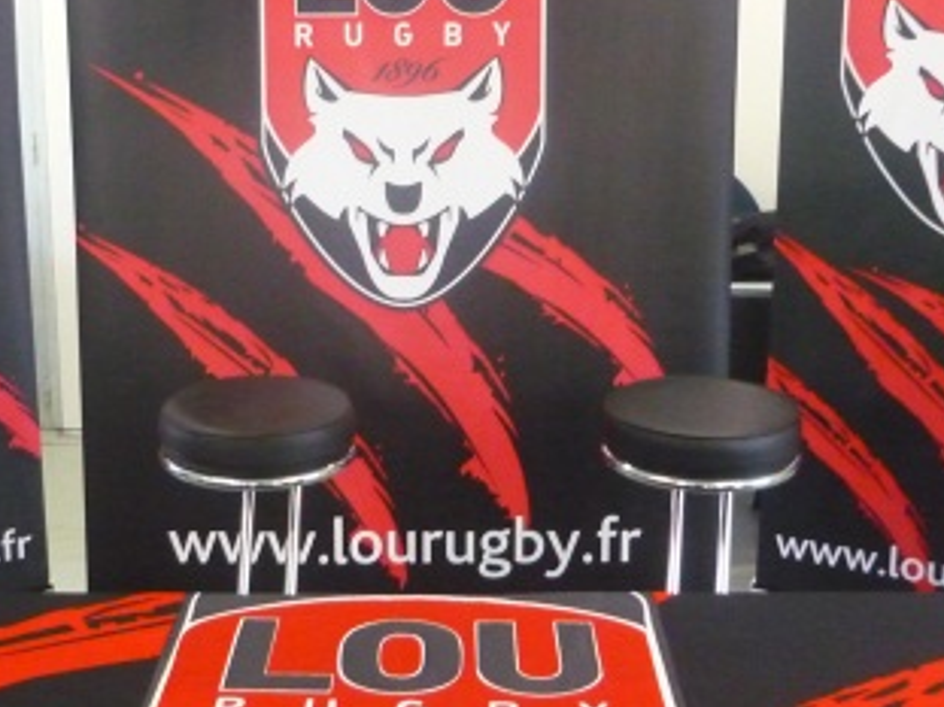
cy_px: 269
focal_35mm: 53
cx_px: 410
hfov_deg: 36.1
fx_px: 1445
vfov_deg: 27.4
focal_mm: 5.5
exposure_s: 1/60
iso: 800
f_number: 2.8
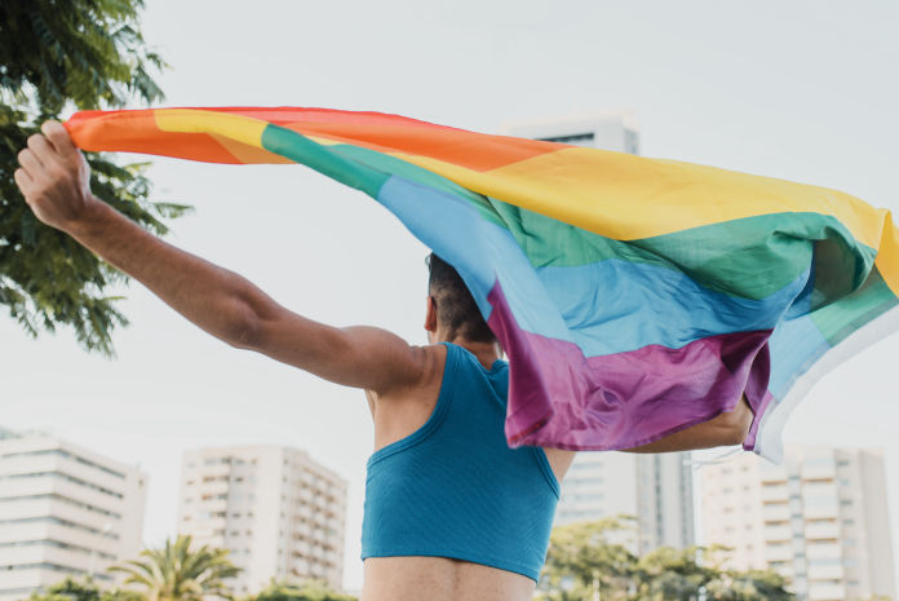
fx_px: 875
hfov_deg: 54.4
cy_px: 300
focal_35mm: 35
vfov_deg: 37.9
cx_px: 450
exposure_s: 1/800
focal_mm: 35
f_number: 3.5
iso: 160
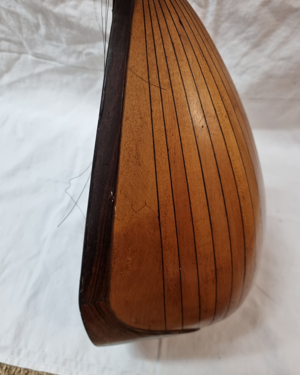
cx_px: 155
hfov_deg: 51.5
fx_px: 311
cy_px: 171
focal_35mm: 28
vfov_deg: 62.1
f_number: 1.8
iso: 250
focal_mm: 5.4
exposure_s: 1/50
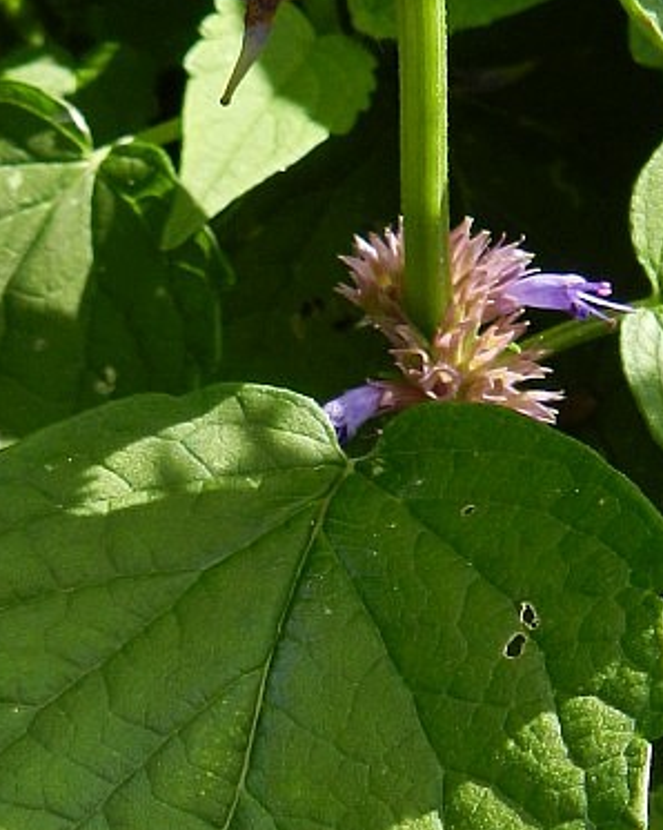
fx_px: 2160
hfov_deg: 17.3
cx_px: 138
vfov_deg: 21.0
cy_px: 837
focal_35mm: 88
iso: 160
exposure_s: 1/640
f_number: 3.6
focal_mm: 5
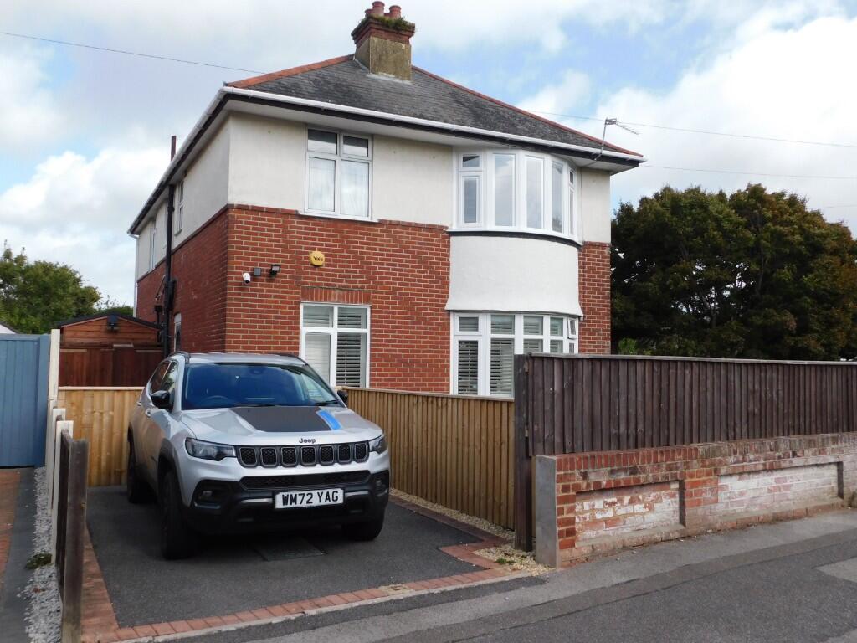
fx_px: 743
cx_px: 428
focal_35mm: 30
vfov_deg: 46.8
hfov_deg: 60.0
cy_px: 322
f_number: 3.2
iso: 125
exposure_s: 1/1000
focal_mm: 5.3
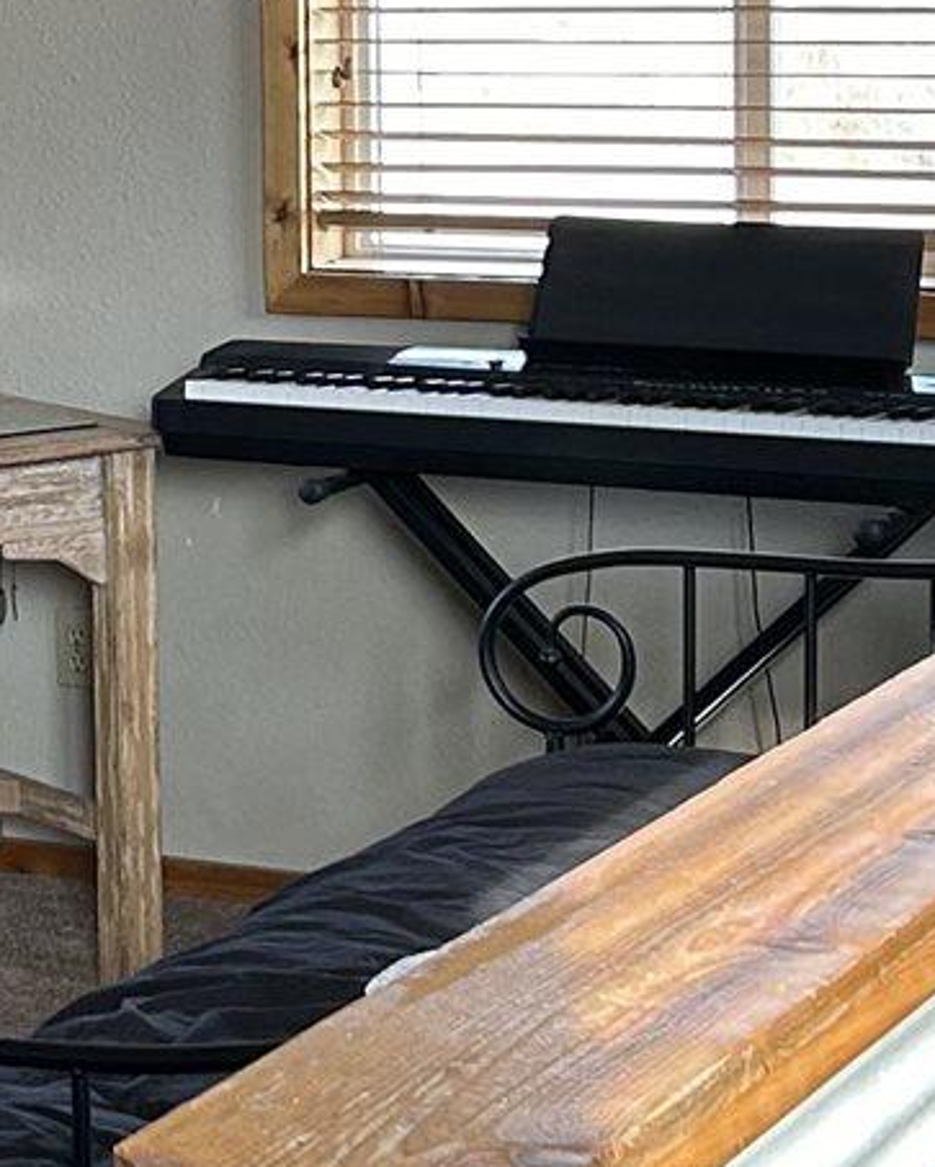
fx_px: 4458
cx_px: -191
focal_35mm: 129
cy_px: 312
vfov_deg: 14.9
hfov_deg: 11.7
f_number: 1.5
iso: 80
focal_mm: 5.7
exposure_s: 1/121
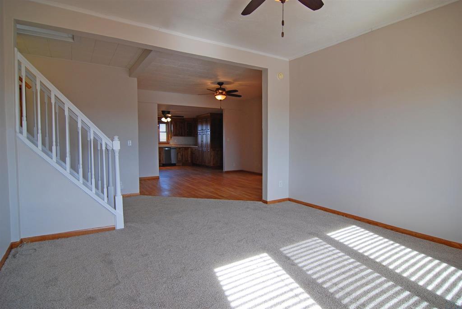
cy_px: 154
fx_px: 231
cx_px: 231
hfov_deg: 89.9
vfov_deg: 67.5
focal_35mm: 18
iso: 200
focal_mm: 12
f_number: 4.5
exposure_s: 1/80
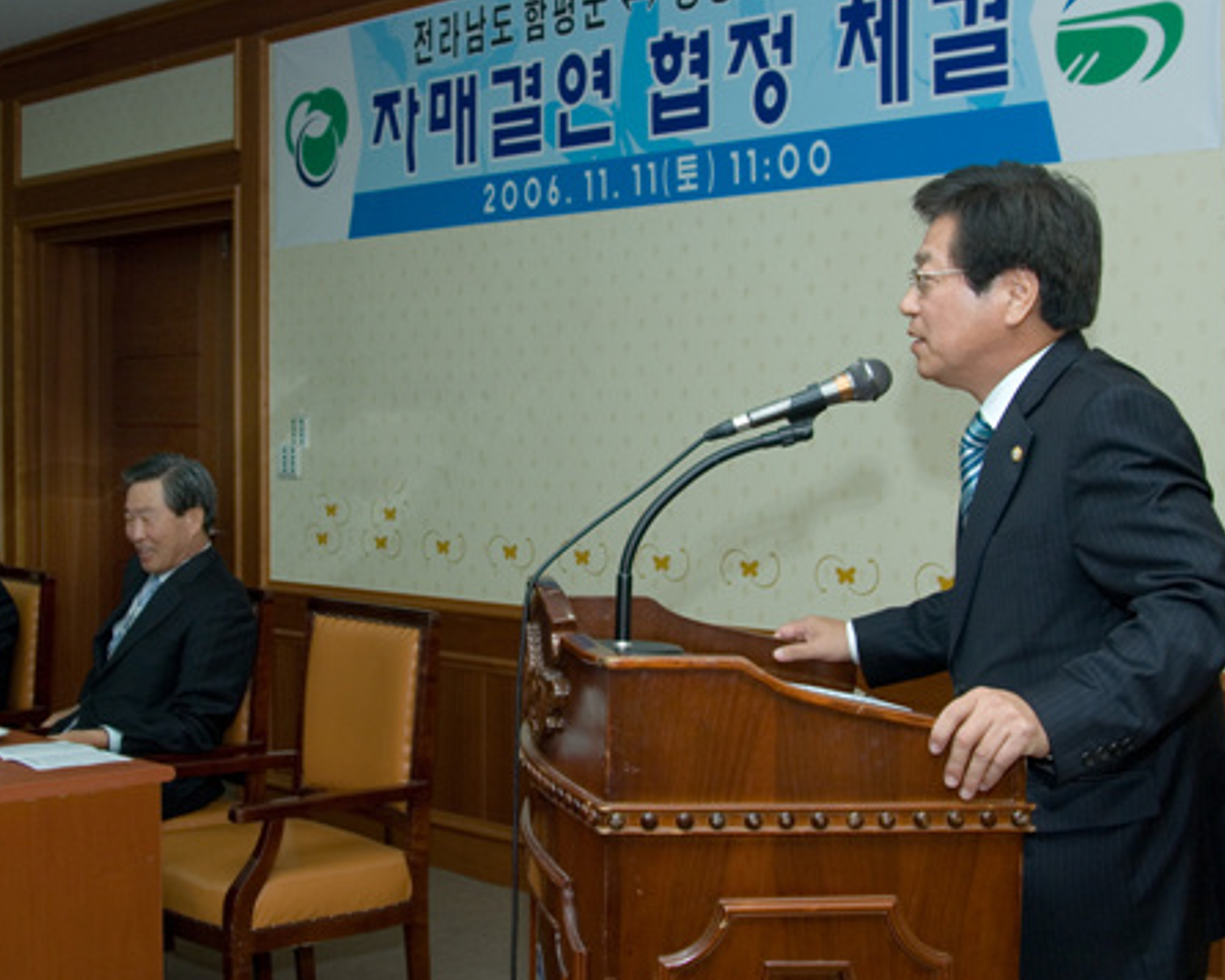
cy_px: 452
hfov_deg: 35.2
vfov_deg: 28.6
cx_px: 481
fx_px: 1922
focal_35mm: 53
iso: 200
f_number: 5.6
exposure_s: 1/80
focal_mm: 24
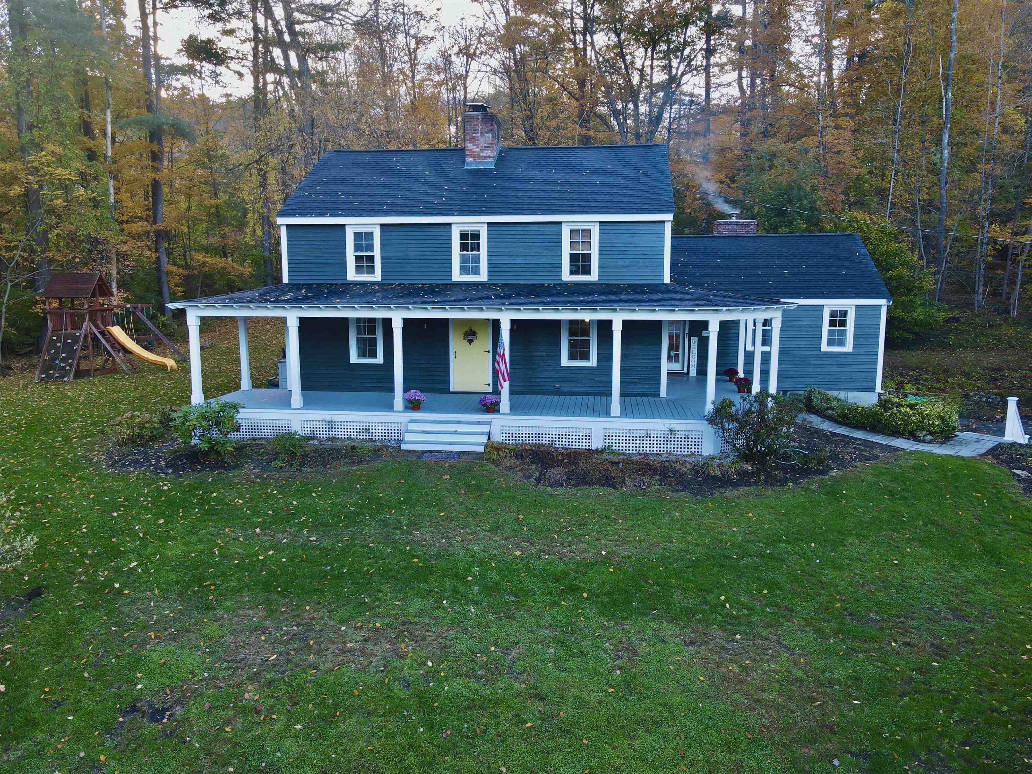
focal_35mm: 24
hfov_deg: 71.6
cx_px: 516
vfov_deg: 56.8
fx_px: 716
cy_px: 387
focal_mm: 4.5
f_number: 2.8
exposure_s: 1/30
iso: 100
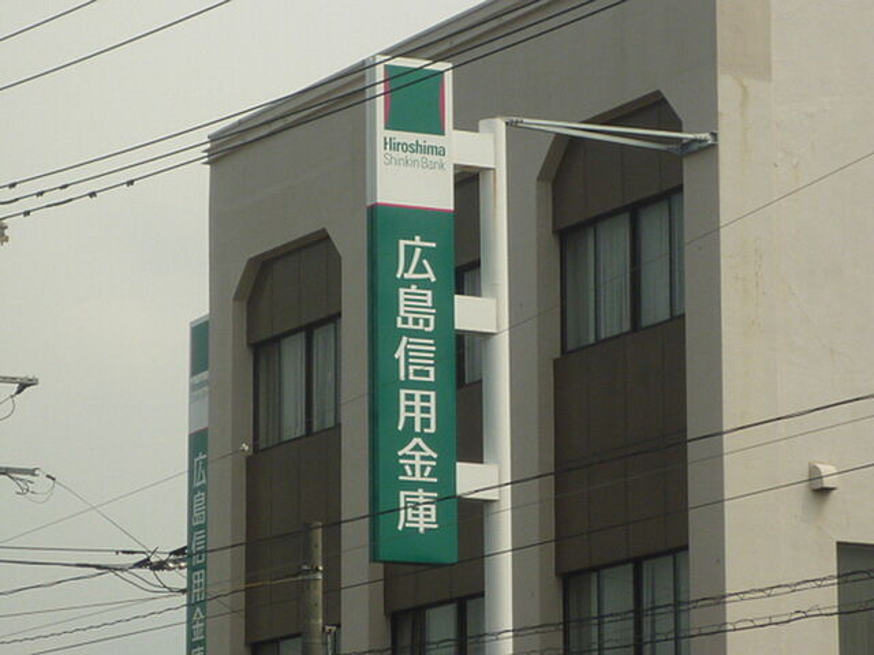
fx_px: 4242
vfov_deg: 8.8
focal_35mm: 168
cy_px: 328
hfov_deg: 11.8
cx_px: 437
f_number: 5.5
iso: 80
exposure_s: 1/500
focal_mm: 15.2
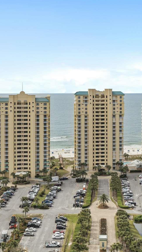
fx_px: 348
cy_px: 122
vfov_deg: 39.9
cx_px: 100
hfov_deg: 22.9
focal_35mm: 52
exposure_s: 1/100
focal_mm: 10.26
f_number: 5
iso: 100
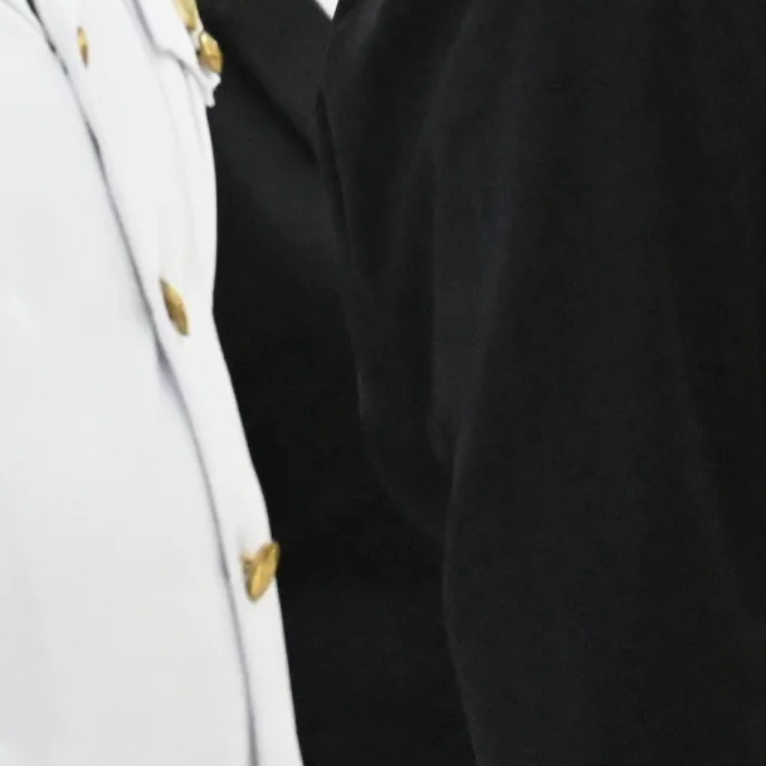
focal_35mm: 1339
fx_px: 33523
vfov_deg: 1.3
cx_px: -255
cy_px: -262
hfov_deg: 1.3
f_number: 6.3
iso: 12800
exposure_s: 1/100
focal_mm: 250
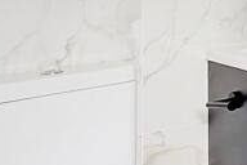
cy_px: -56
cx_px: 561
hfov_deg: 15.9
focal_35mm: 80
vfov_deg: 16.1
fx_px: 549
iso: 800
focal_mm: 10
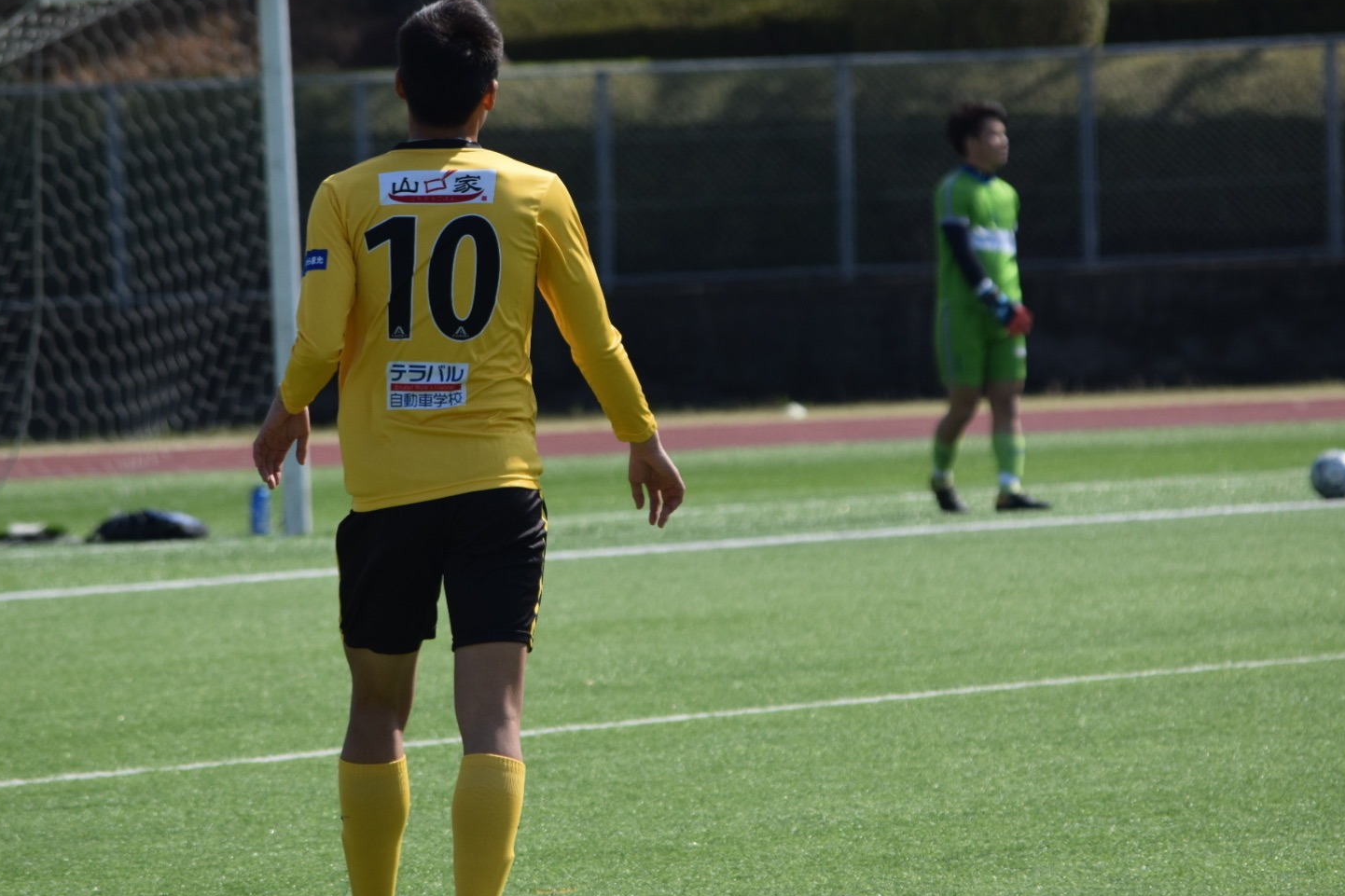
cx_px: 646
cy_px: 417
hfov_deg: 6.1
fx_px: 12588
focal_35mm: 337
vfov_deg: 4.1
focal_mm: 200
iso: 400
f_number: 6.3
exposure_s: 1/1600
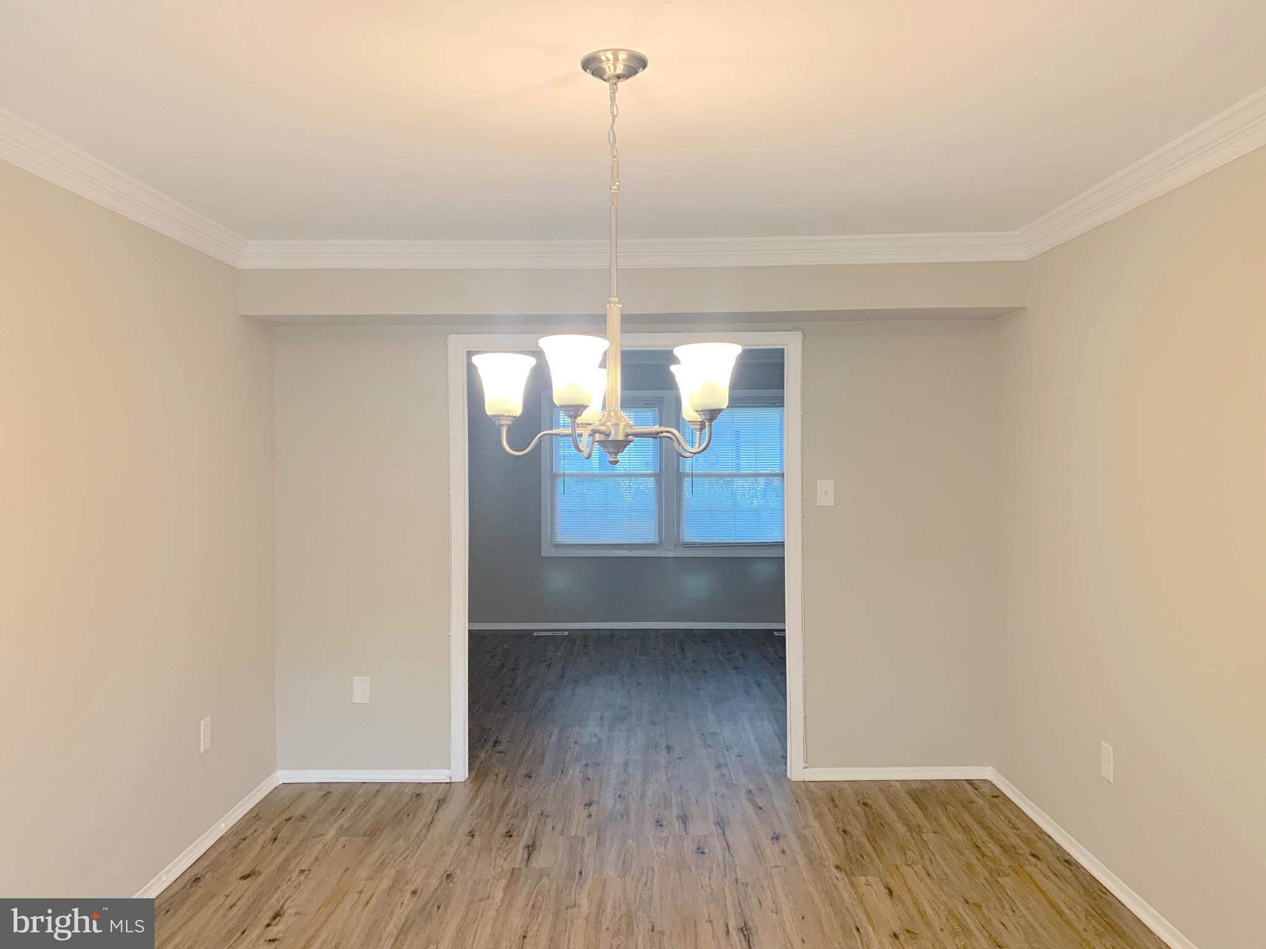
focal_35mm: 26
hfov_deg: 67.3
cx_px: 633
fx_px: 951
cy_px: 474
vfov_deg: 53.1
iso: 80
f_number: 1.8
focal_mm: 4.25
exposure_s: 1/60
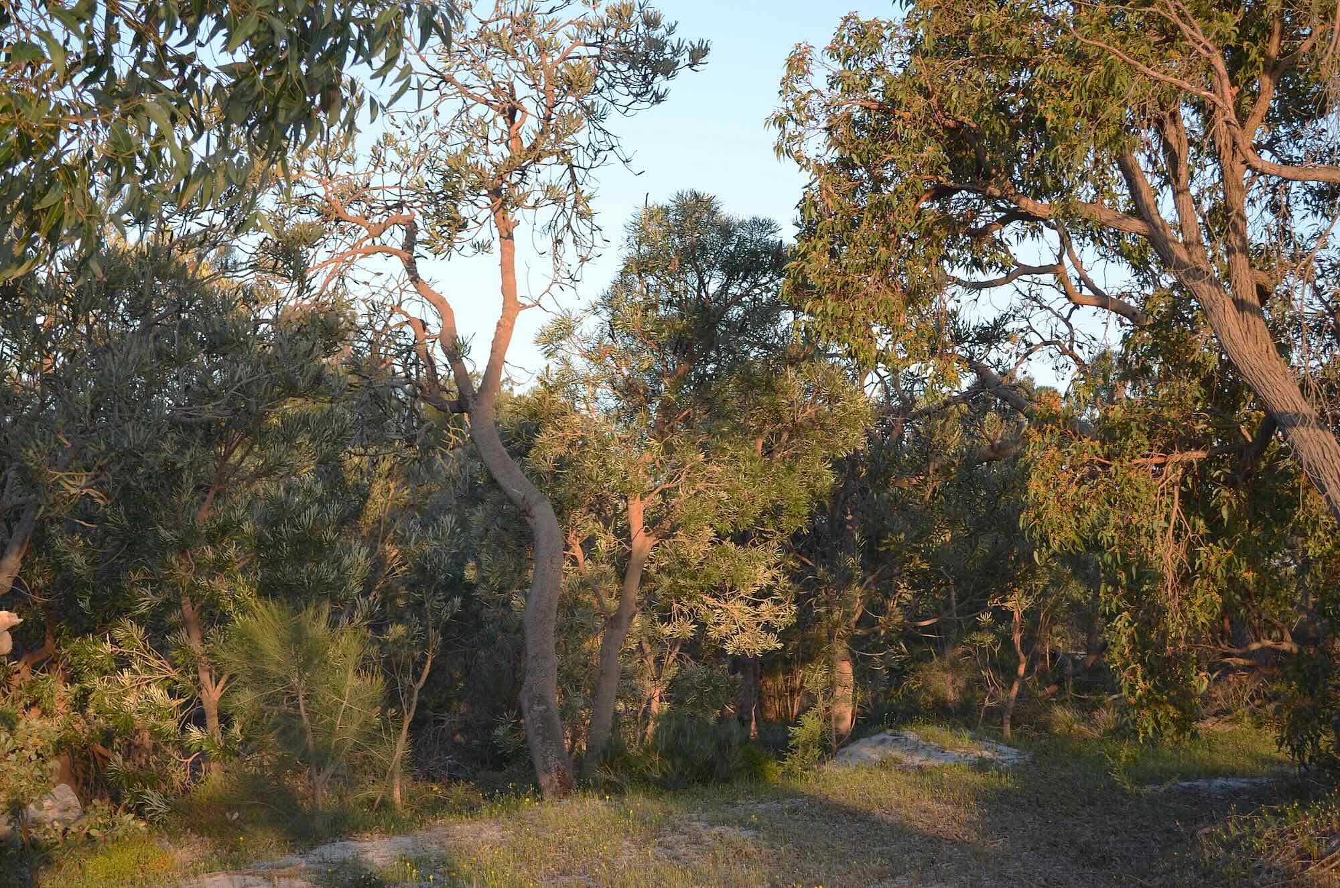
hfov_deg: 33.5
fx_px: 2229
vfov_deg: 22.5
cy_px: 444
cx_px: 670
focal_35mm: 60
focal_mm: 40
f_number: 5.3
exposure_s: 1/160
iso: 200
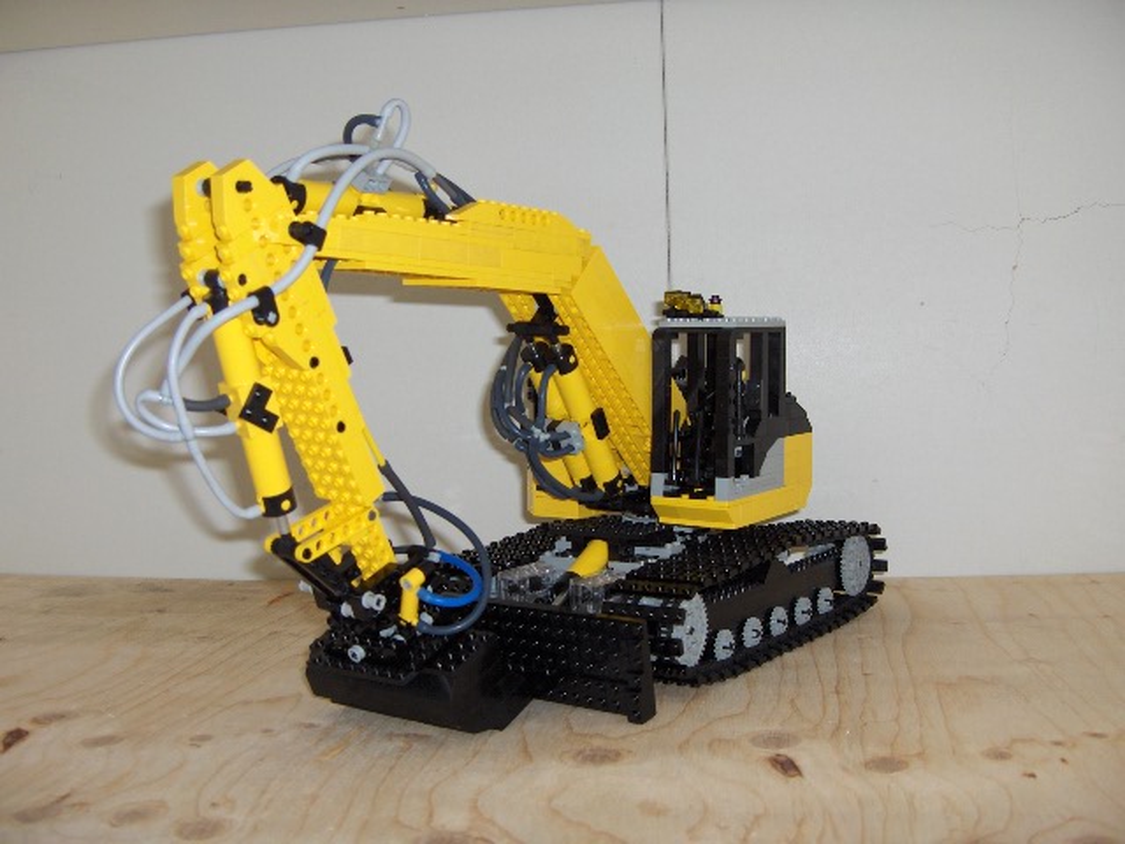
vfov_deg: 36.8
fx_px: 1267
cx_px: 562
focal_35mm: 39
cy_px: 422
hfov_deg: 47.9
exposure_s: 1/60
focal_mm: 8
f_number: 2.8
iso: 100
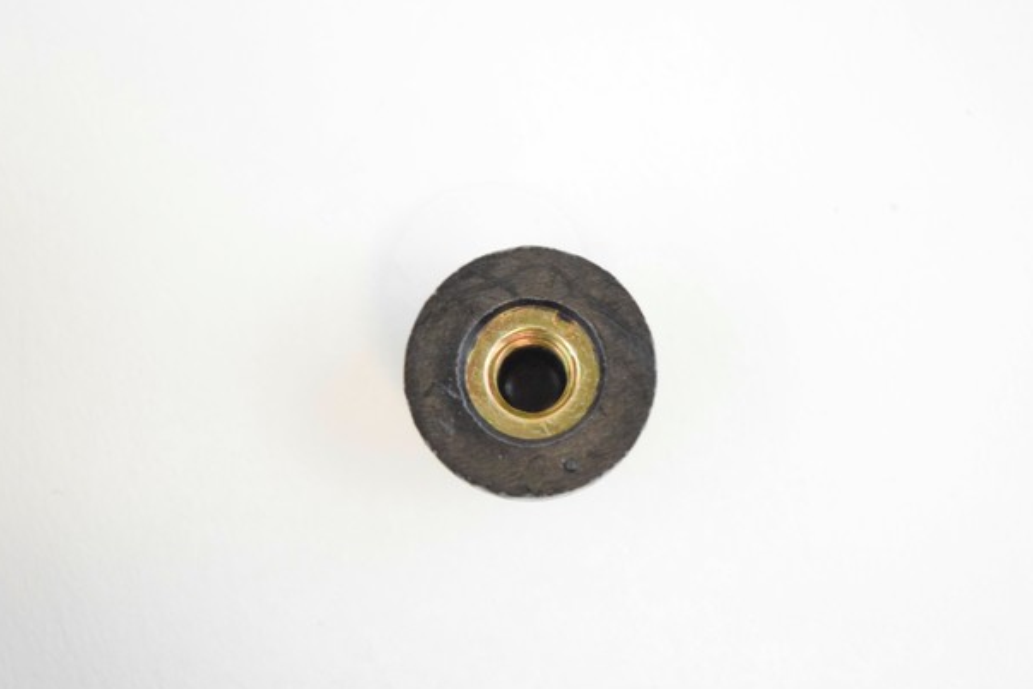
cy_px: 361
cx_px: 526
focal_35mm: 88
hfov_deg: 23.2
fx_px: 2511
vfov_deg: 15.6
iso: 4000
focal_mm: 55
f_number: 5.6
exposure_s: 1/60
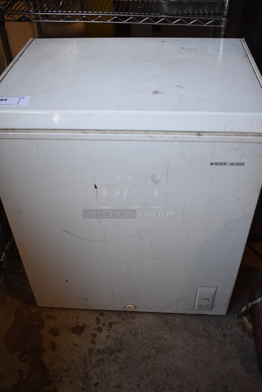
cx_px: 131
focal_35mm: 33
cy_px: 196
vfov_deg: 57.2
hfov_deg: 40.0
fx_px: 360
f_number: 3.8
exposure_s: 1/160
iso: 800
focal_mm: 22
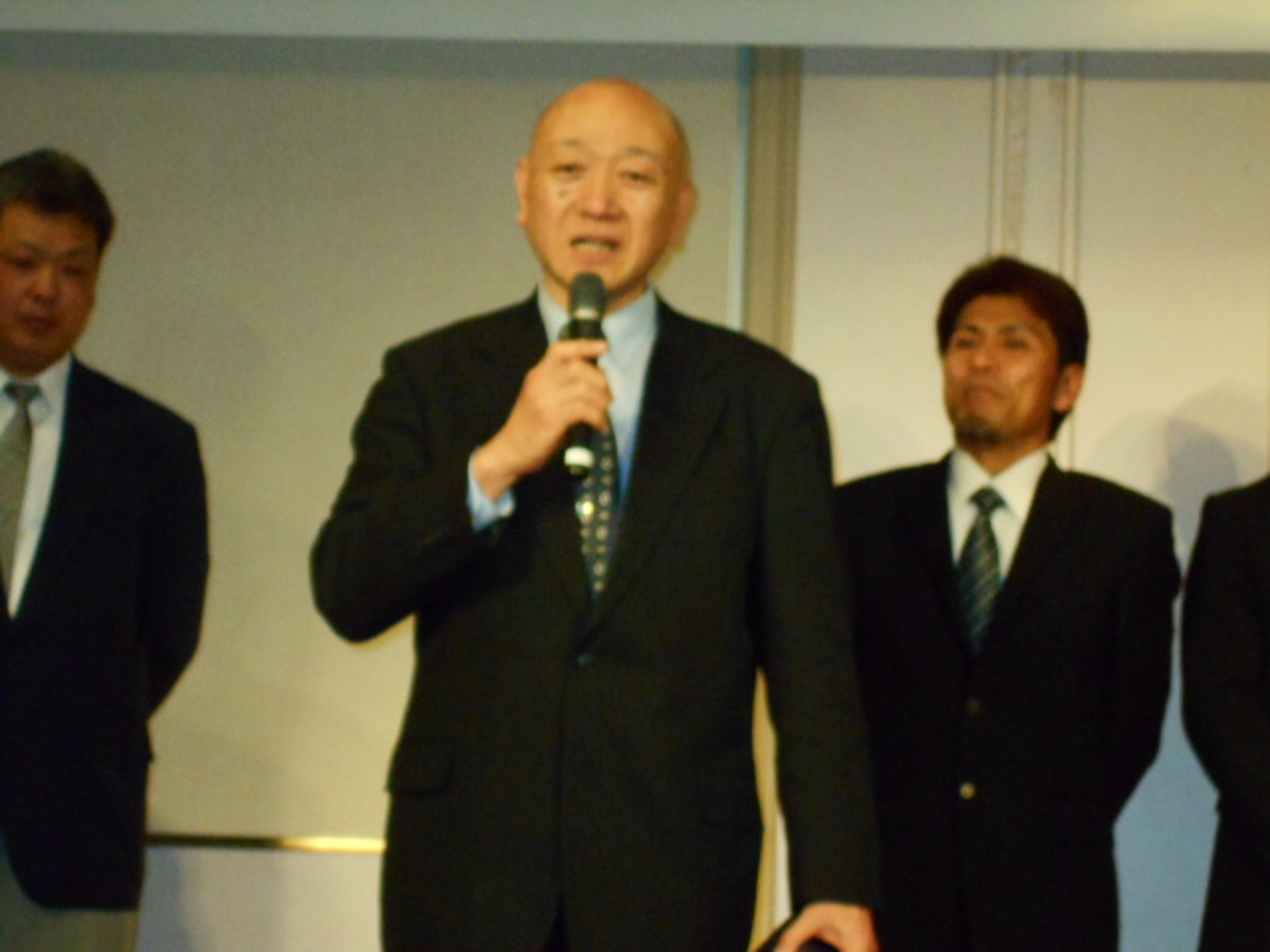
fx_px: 4109
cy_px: 476
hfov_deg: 17.6
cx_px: 635
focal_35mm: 112
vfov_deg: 13.2
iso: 1000
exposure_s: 1/60
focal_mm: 20.1
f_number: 6
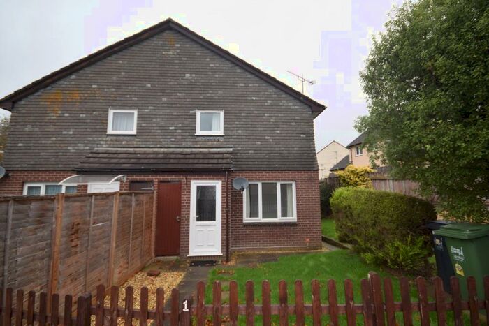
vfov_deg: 77.4
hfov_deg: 100.4
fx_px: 204
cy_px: 163
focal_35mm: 15
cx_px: 244
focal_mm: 10
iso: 140
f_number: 5.6
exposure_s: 1/125
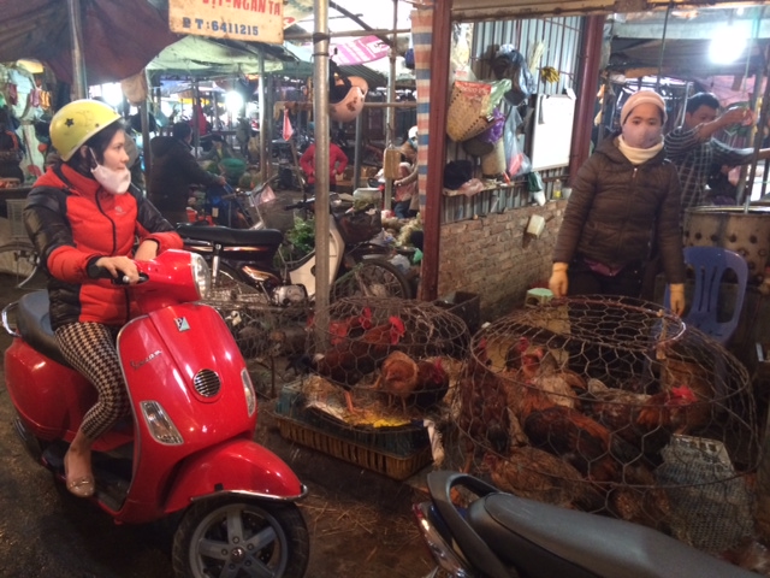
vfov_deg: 46.8
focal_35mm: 30
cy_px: 289
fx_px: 667
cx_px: 385
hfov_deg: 60.0
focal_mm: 4.12
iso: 320
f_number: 2.2
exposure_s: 1/20
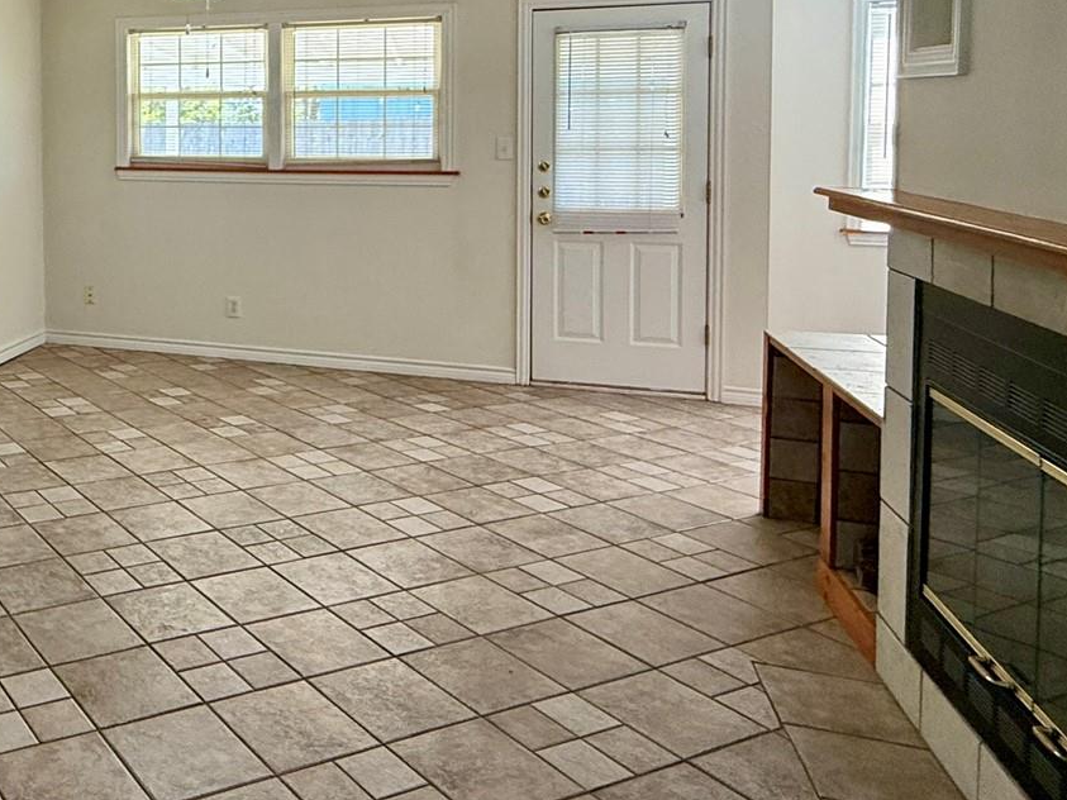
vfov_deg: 40.0
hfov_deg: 46.1
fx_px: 1048
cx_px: 23
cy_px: 154
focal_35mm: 34
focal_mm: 2.22
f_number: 2.2
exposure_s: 1/120
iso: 160
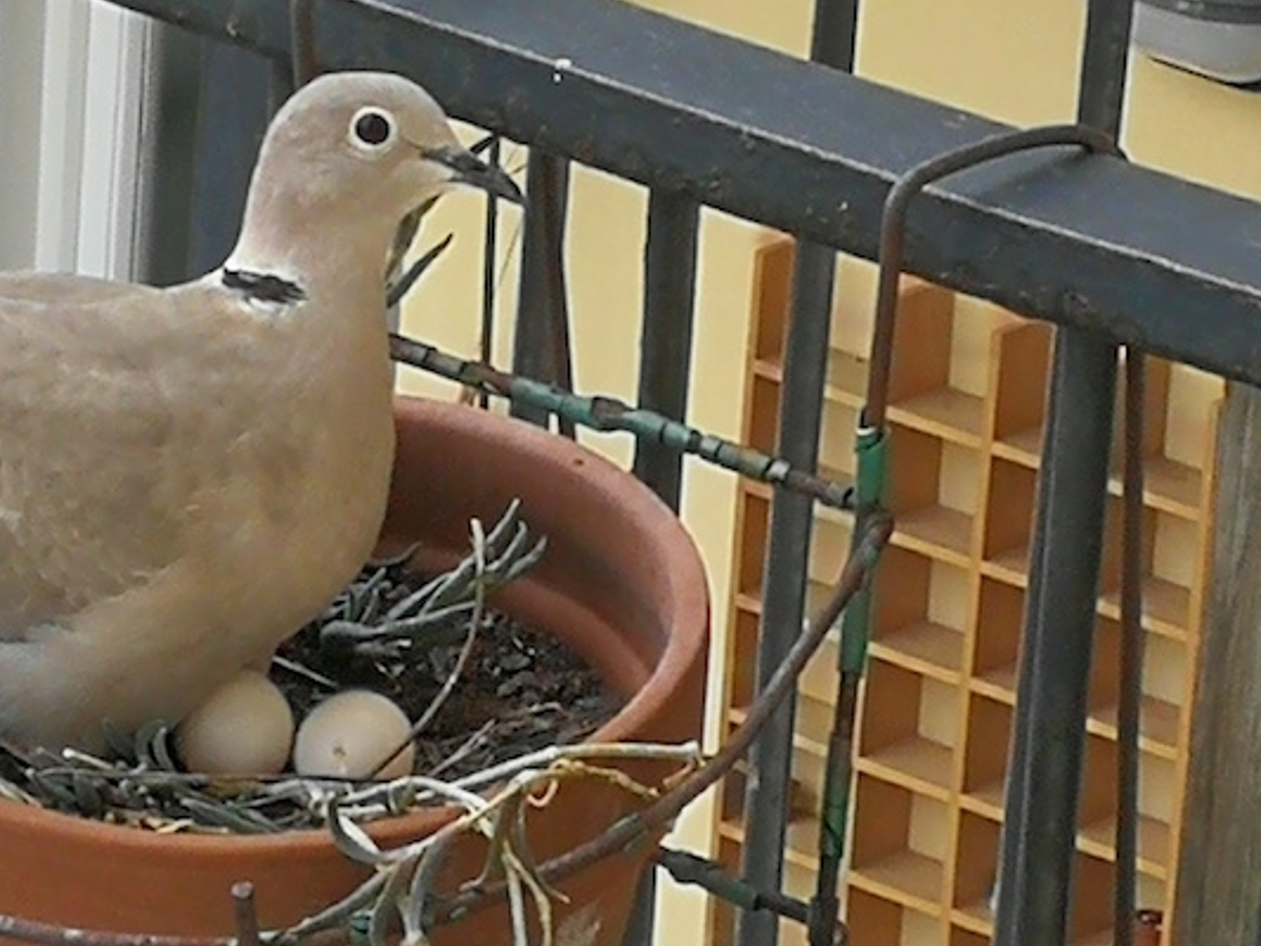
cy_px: 378
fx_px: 9182
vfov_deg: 5.9
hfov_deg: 7.8
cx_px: 256
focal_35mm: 252
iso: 50
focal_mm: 3.95
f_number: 2.2
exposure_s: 1/122
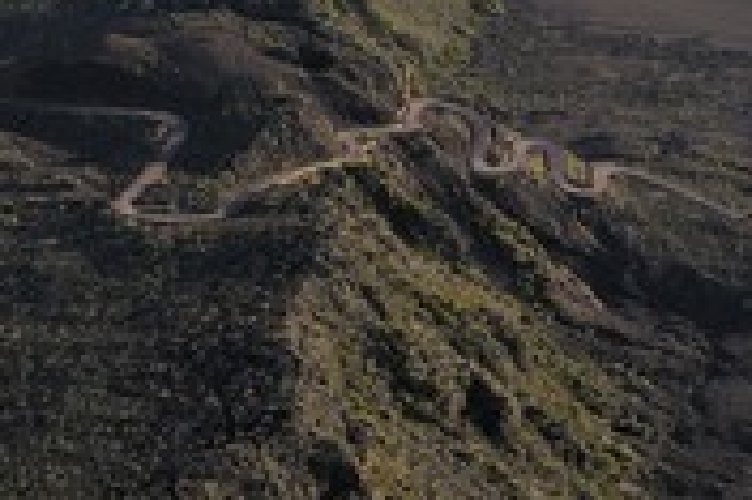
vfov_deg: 8.1
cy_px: -38
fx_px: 3485
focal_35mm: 167
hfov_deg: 12.3
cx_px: 530
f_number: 8
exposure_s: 1/400
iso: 400
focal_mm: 70
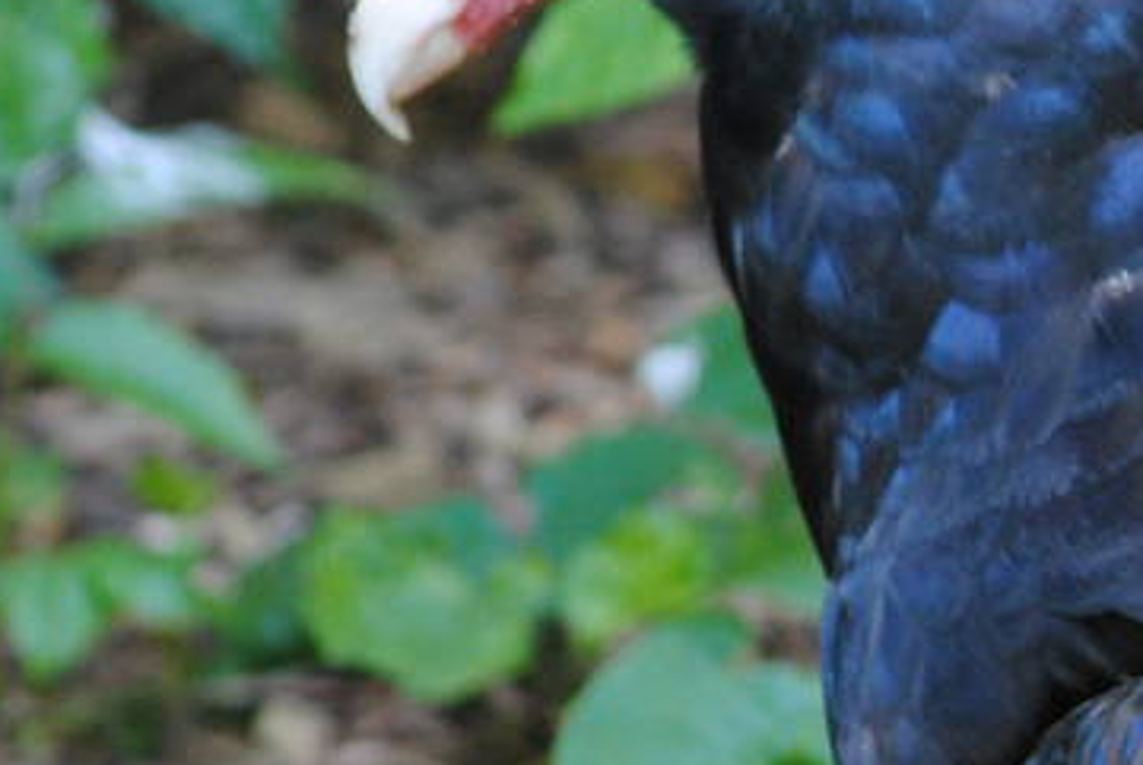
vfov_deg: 1.5
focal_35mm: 901
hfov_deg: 2.3
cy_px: 875
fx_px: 28648
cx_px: 1737
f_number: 4.8
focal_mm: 135
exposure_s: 1/60
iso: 400
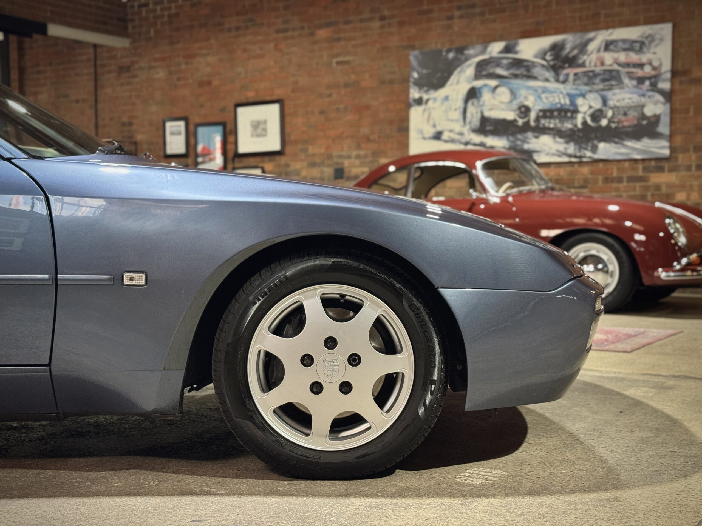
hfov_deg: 39.7
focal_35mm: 48
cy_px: 263
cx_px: 351
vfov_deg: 30.3
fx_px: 973
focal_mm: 6.76
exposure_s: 1/33
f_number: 1.78
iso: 320
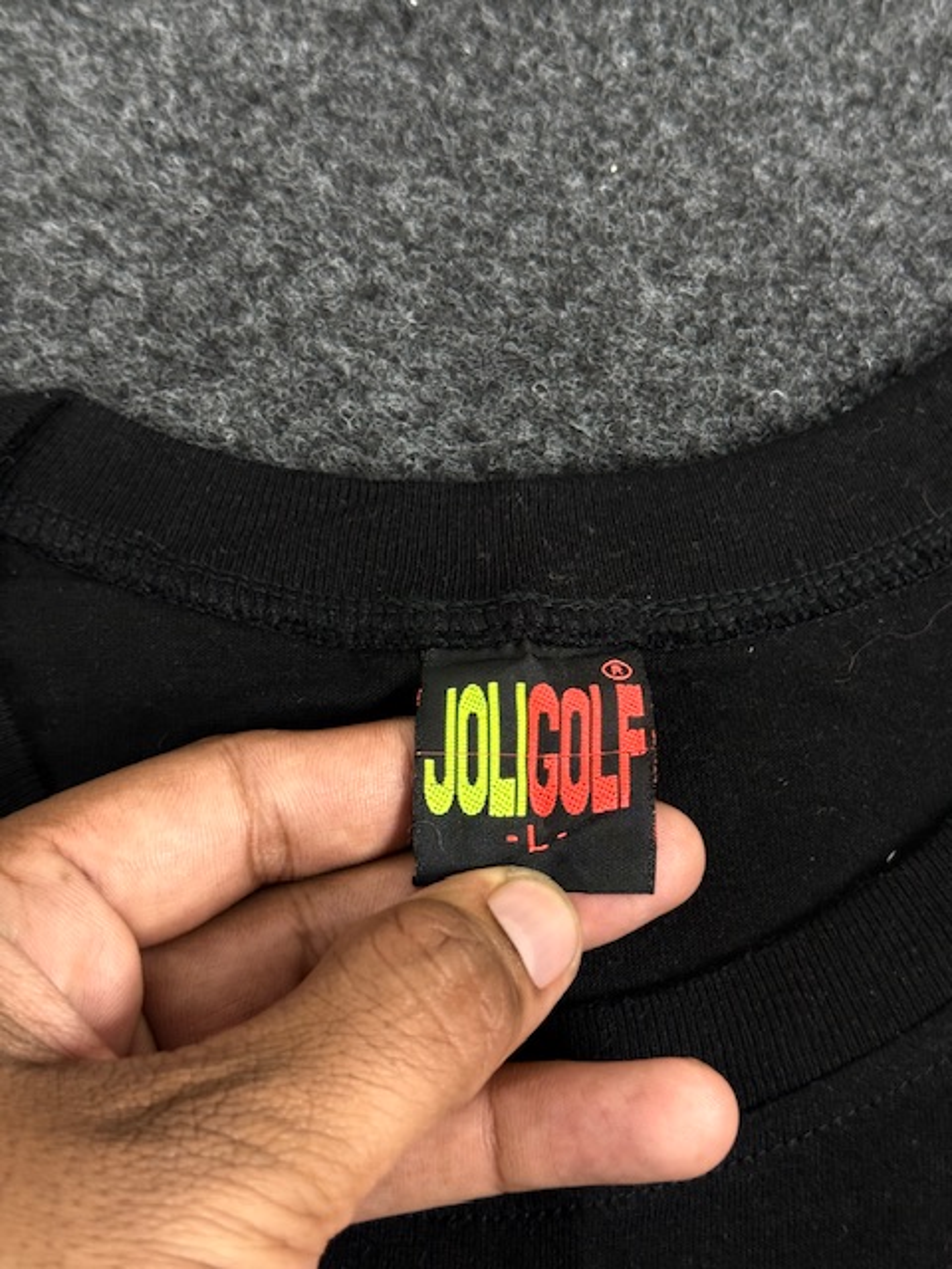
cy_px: 634
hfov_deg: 30.3
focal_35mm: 48
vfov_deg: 39.7
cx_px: 476
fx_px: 1760
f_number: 1.78
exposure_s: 1/50
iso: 200
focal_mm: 6.76
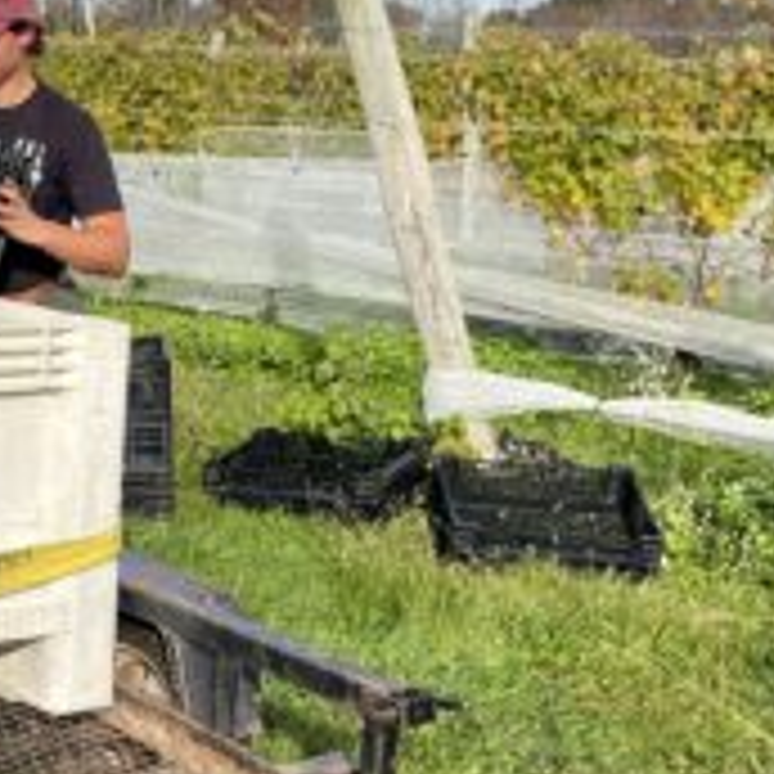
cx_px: -32
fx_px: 1796
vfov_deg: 24.2
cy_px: 279
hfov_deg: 23.2
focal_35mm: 71
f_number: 1.6
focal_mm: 5.1
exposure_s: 1/2463
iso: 50
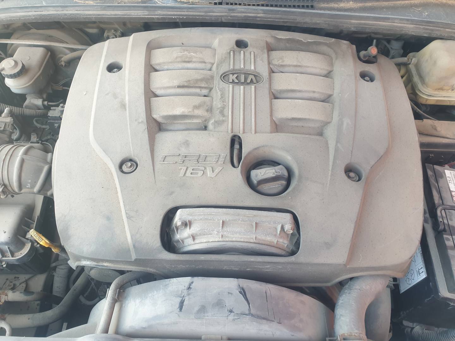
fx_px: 342
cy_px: 170
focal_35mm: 26
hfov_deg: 67.3
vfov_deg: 53.1
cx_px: 228
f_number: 2.4
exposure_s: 1/50
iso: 80
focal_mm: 4.3
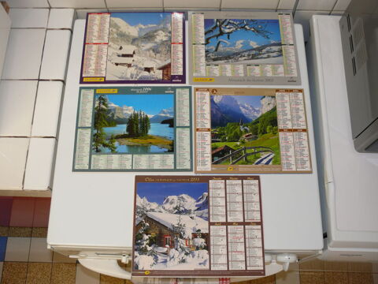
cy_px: 142
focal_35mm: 40
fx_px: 437
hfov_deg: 46.8
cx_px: 189
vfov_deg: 36.0
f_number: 2.8
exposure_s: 1/13
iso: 100
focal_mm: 8.2
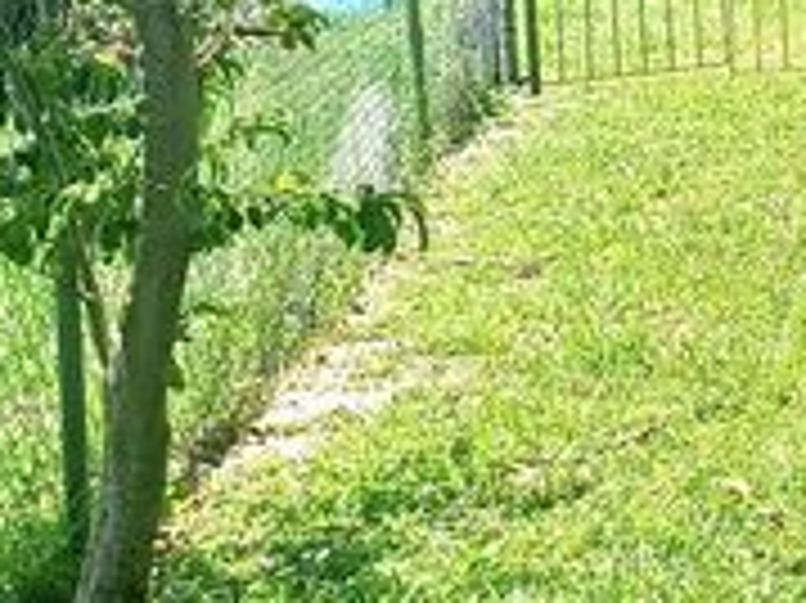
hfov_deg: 20.5
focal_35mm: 83
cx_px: 1180
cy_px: -29
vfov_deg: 17.3
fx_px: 1931
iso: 32
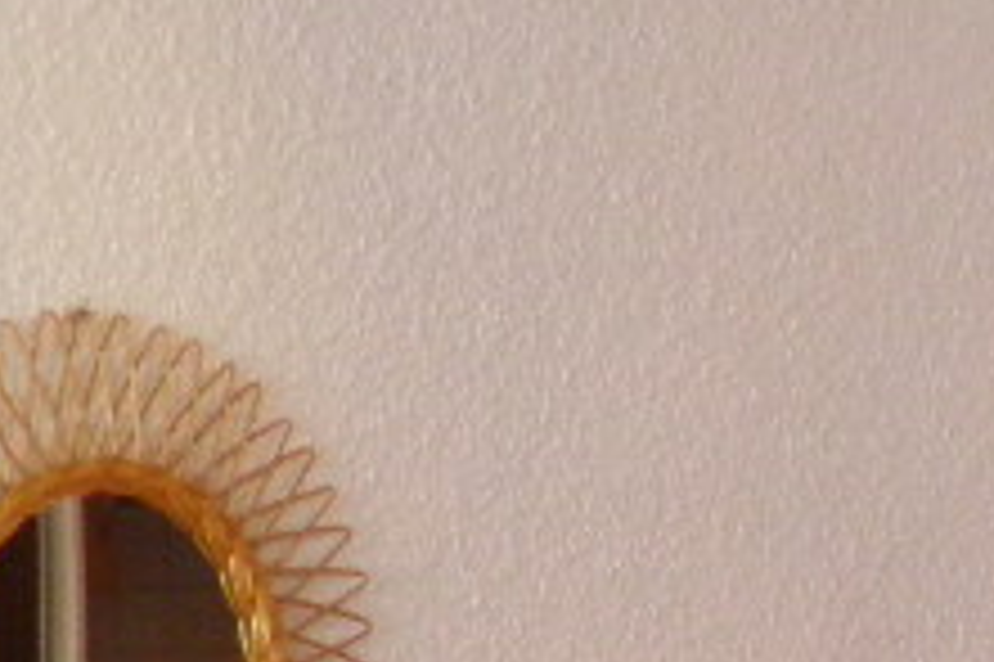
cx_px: 1457
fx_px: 4663
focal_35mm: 169
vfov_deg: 7.8
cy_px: 1216
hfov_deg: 11.7
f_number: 2.8
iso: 125
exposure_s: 1/30
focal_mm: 4.9
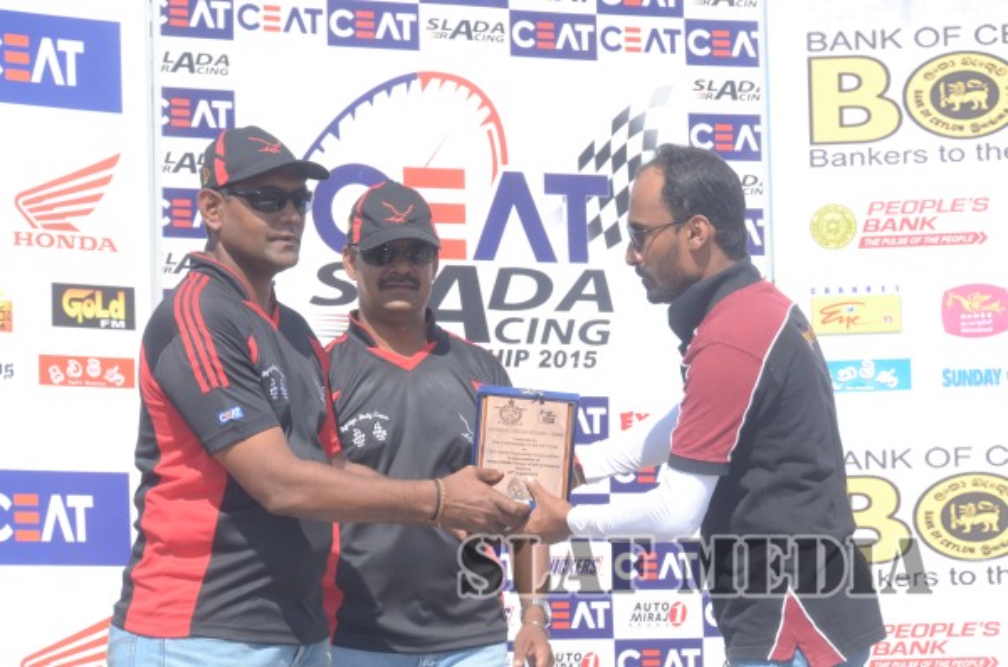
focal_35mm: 123
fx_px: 3436
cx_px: 504
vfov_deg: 11.1
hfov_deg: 16.7
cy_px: 334
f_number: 13
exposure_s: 1/200
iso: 320
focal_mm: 82
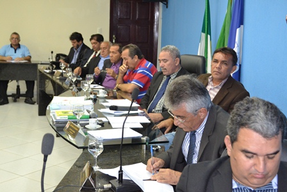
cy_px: 96
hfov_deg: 36.9
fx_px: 431
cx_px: 144
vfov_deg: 25.1
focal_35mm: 54
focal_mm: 36
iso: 2000
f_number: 5
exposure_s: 1/60
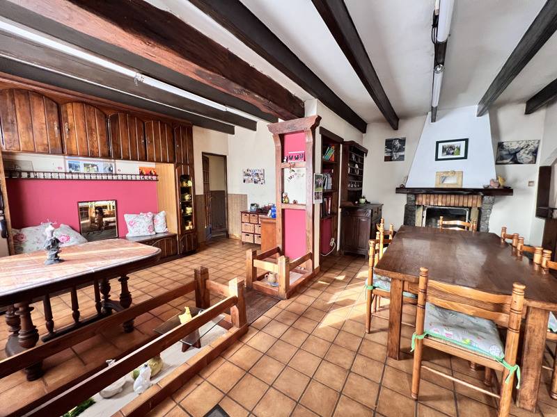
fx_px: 209
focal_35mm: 13
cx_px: 278
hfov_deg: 106.2
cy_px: 208
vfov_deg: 89.9
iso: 250
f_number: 1.8
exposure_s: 1/91
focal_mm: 1.57
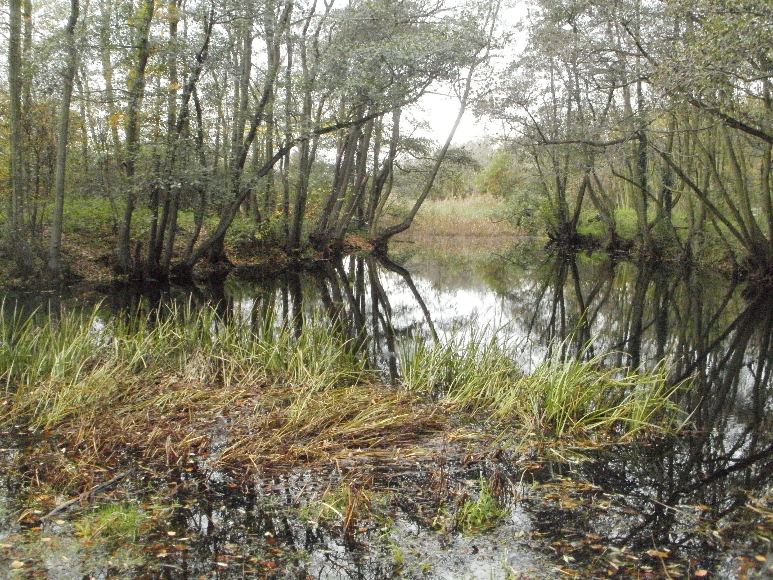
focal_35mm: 36
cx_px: 386
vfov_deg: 39.7
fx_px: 804
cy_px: 290
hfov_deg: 51.4
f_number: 5.6
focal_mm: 6.3
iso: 800
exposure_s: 1/125
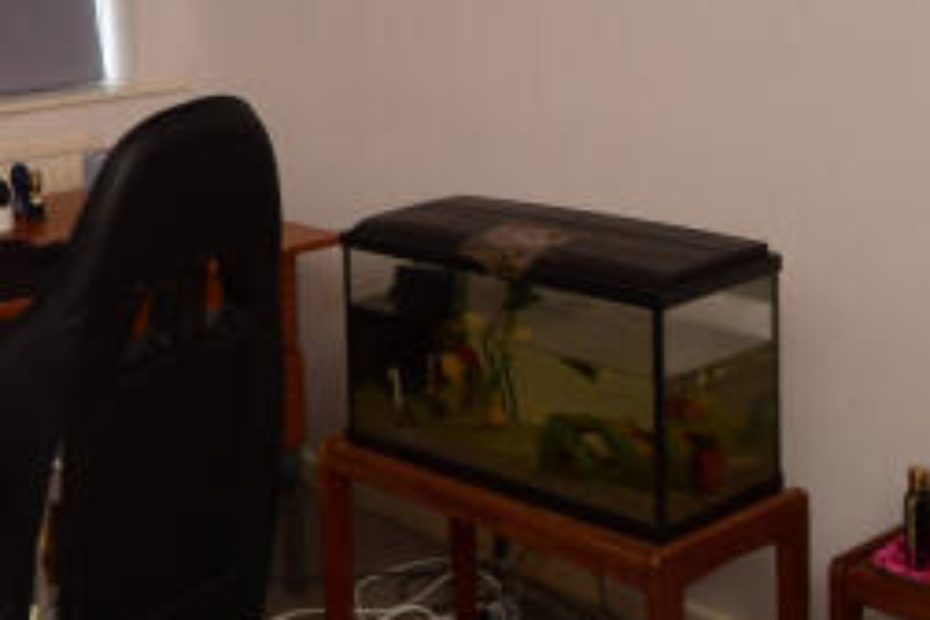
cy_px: 35
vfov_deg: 21.6
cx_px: 30
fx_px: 1576
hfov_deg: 30.8
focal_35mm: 61
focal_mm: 10
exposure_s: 1/25
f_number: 10
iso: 100
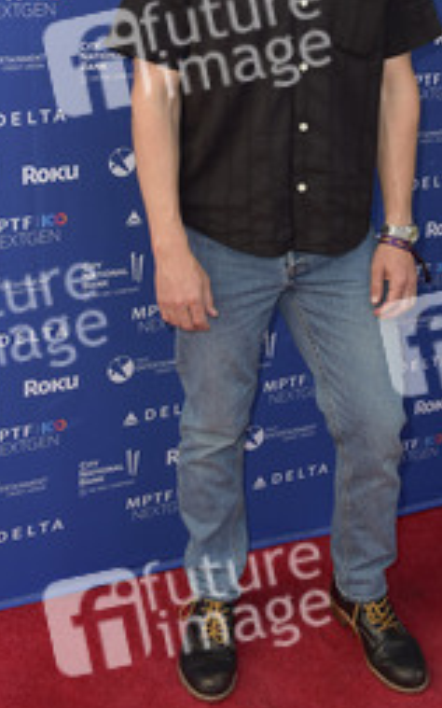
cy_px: 190
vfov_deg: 34.5
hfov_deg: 22.3
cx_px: 270
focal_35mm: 58
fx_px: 1118
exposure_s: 1/250
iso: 250
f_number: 8
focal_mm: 36
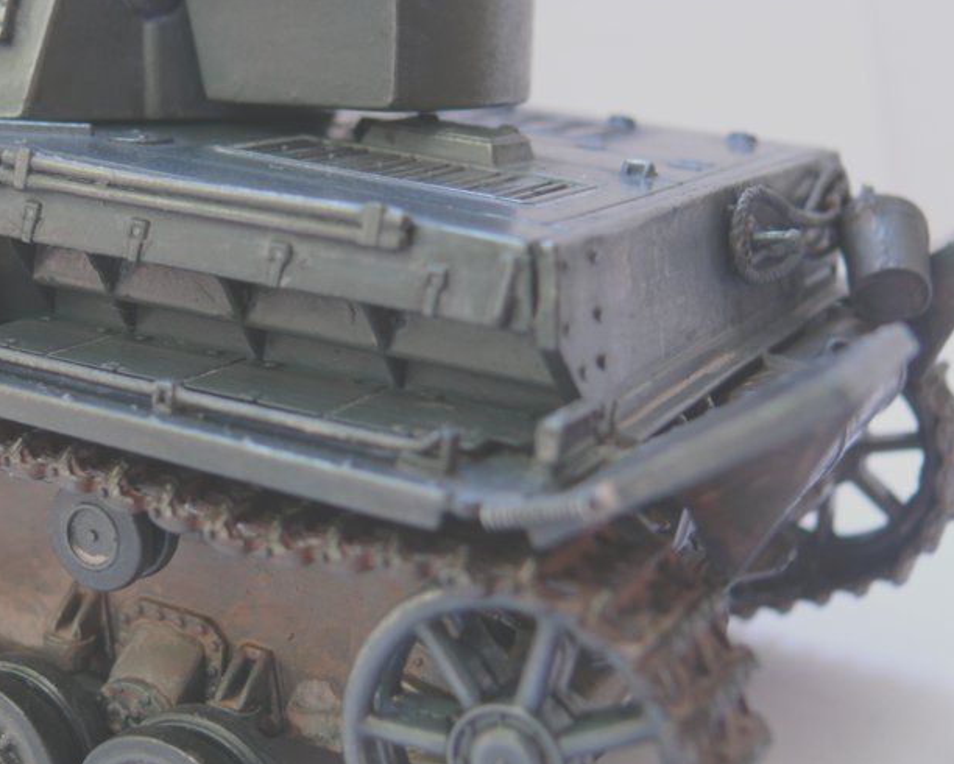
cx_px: 194
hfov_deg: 32.1
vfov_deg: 26.6
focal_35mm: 57
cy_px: 270
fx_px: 1610
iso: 100
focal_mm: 7.4
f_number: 2.8
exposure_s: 1/30
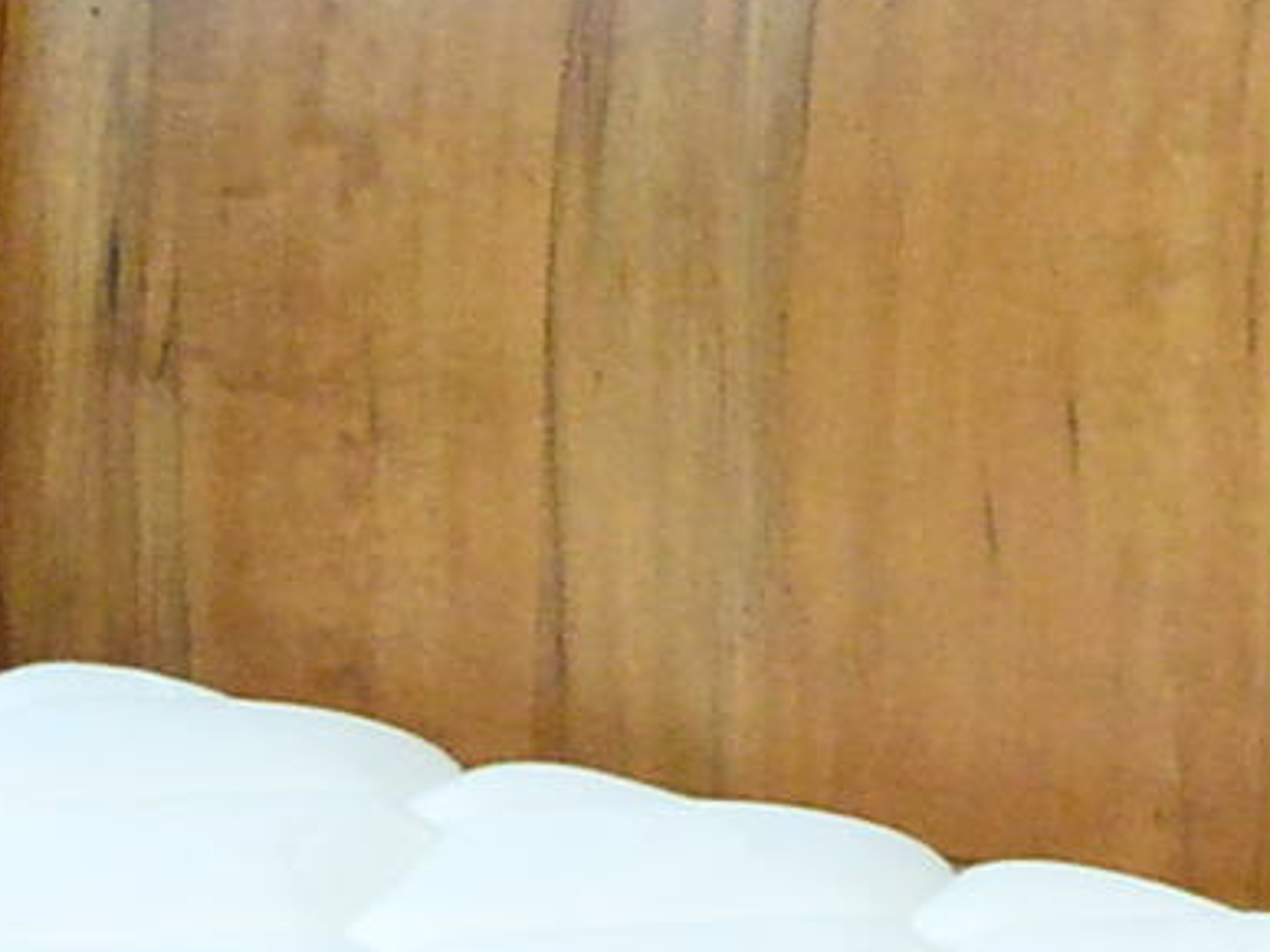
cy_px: 2275
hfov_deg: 7.6
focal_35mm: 254
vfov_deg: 5.6
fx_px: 9316
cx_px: -679
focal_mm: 34
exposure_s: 1/125
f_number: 7.1
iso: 6400
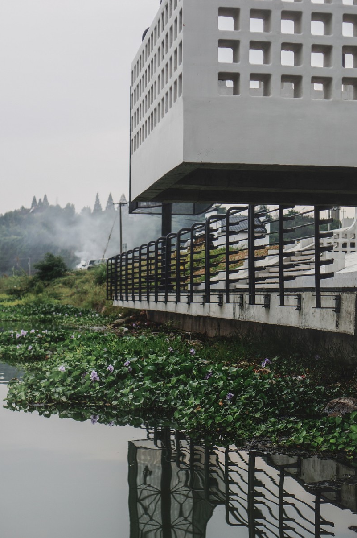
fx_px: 1039
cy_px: 273
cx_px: 213
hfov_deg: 19.5
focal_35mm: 70
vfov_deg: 29.0
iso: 100
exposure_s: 1/125
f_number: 2.8
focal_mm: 35
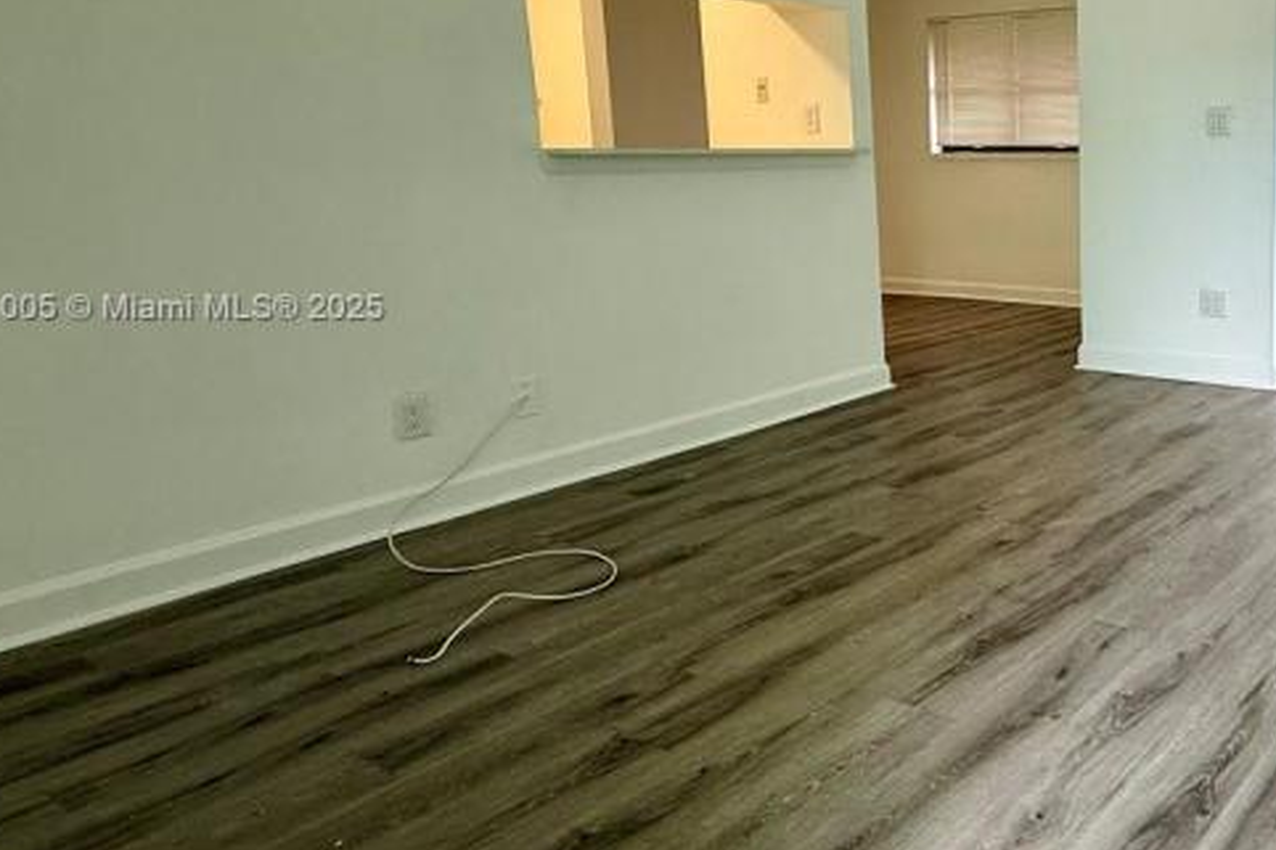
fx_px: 1027
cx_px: 1146
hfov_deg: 55.3
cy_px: 310
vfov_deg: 44.5
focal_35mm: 29
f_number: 2.2
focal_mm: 2.22
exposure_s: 1/120
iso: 125
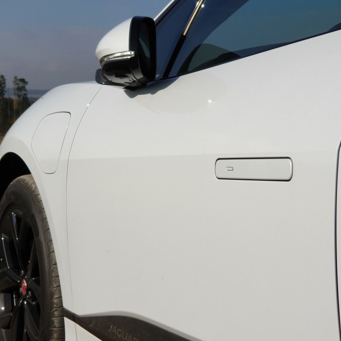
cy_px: 160
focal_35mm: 70
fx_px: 780
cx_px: 148
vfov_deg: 24.7
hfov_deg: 24.6
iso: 25
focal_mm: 6
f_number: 2.4
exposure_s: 1/1650
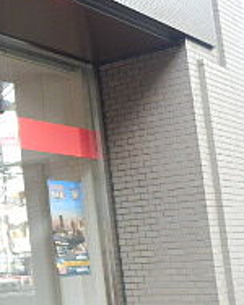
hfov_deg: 14.9
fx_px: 721
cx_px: -275
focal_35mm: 80
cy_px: 189
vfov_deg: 23.8
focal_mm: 4.2
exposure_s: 1/80
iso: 80
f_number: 3
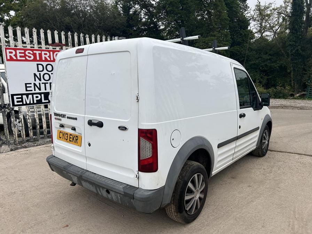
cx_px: 156
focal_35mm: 26
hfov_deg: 67.3
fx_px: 234
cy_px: 117
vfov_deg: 53.1
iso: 50
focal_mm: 5.7
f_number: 1.5
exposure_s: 1/1009
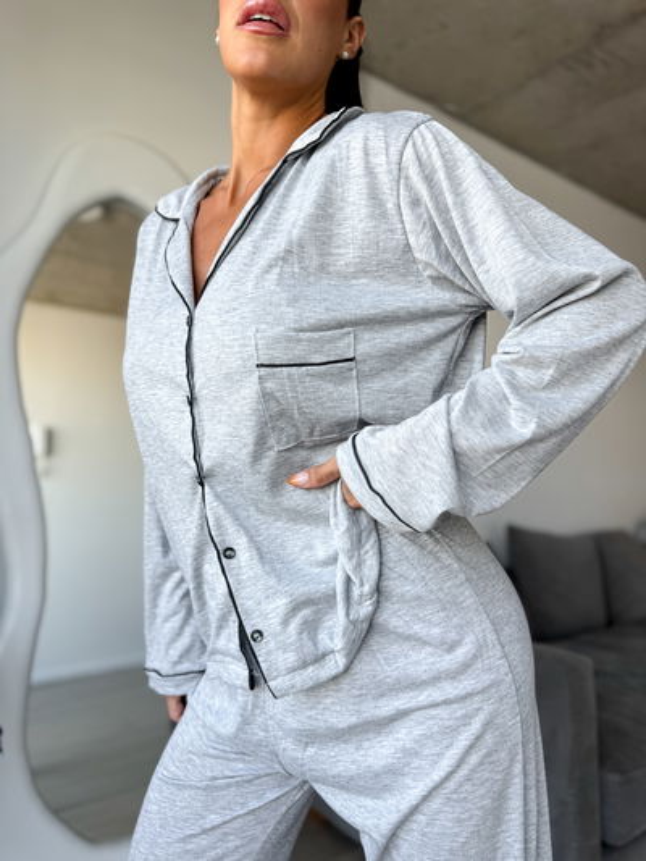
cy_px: 430
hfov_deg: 56.8
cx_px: 323
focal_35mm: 24
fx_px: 597
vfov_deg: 71.6
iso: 80
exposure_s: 1/300
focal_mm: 6.76
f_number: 1.8
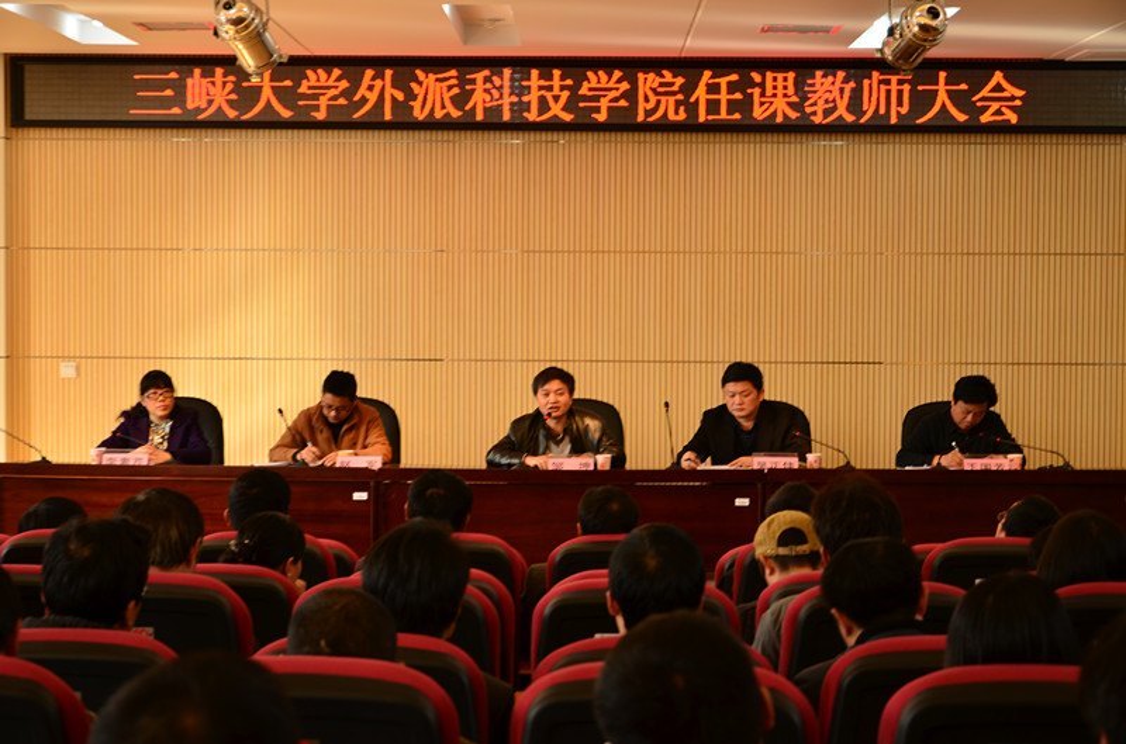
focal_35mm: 75
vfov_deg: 18.1
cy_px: 372
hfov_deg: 27.1
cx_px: 563
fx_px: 2340
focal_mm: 50
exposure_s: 1/20
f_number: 5
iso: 100
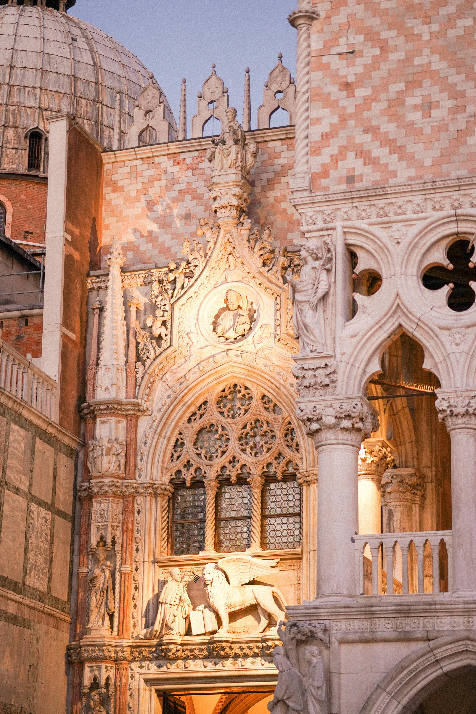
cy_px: 357
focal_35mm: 85
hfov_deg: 16.1
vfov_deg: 23.9
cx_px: 238
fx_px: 1686
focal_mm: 85
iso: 1250
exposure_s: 1/250
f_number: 1.4
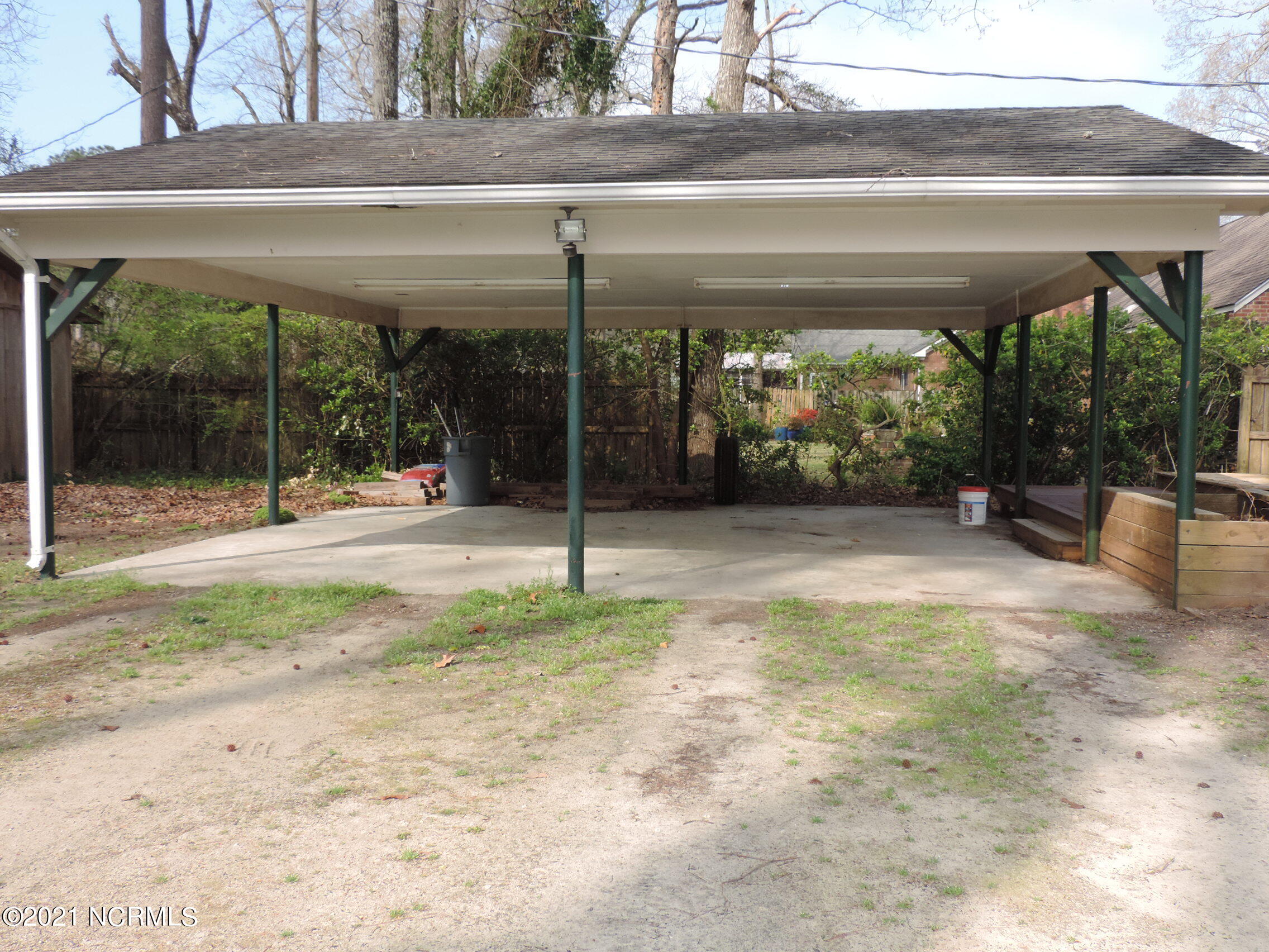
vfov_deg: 42.9
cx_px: 634
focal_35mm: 33
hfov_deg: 55.4
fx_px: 1210
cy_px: 476
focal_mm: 5.8
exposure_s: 1/640
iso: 140
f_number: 3.2
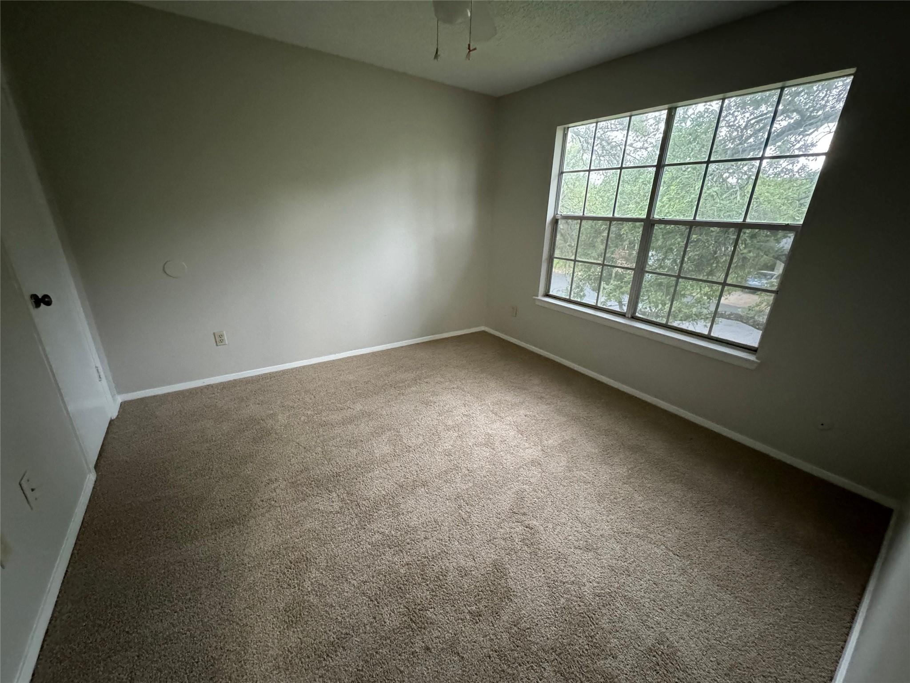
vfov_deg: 85.7
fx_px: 368
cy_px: 342
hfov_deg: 102.1
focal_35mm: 14
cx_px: 455
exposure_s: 1/60
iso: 1250
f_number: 2.2
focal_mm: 2.22
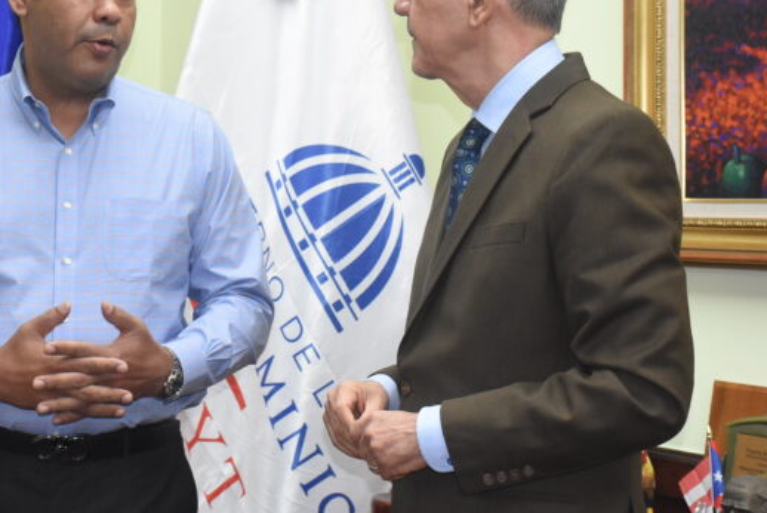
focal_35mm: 89
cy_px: 161
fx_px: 1897
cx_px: 225
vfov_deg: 15.3
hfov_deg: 22.7
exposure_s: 1/200
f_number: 6.3
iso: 2500
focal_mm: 40
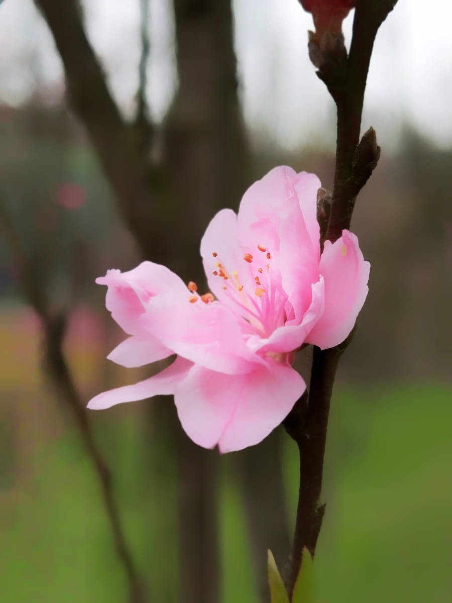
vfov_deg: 24.1
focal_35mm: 81
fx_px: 1410
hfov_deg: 18.2
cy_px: 302
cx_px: 226
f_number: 0.95
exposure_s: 1/1965
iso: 50
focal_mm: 6.71
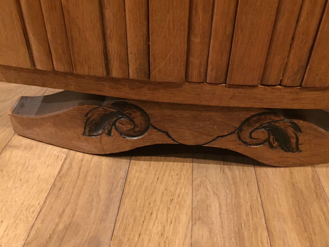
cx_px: 182
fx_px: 314
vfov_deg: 42.9
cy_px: 133
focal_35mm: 33
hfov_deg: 55.2
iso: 640
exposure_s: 1/17
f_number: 2.2
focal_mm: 4.15
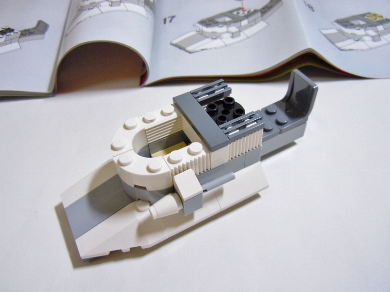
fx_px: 338
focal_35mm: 30
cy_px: 146
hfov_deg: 60.0
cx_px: 195
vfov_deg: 46.8
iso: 200
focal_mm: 5.4
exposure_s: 1/20
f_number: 3.5
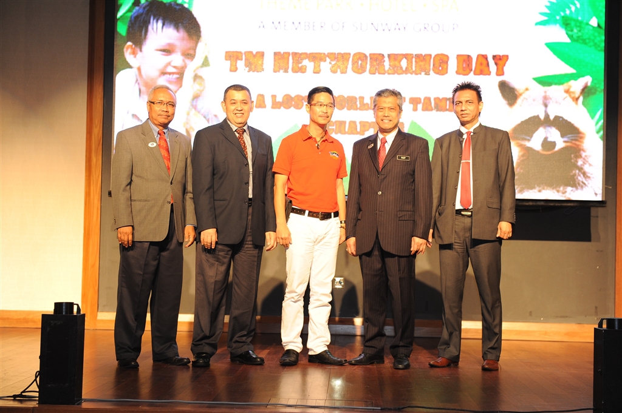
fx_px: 1139
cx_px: 311
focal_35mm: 66
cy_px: 206
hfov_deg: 30.5
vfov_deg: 20.6
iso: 1250
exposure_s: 1/80
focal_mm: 66
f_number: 4
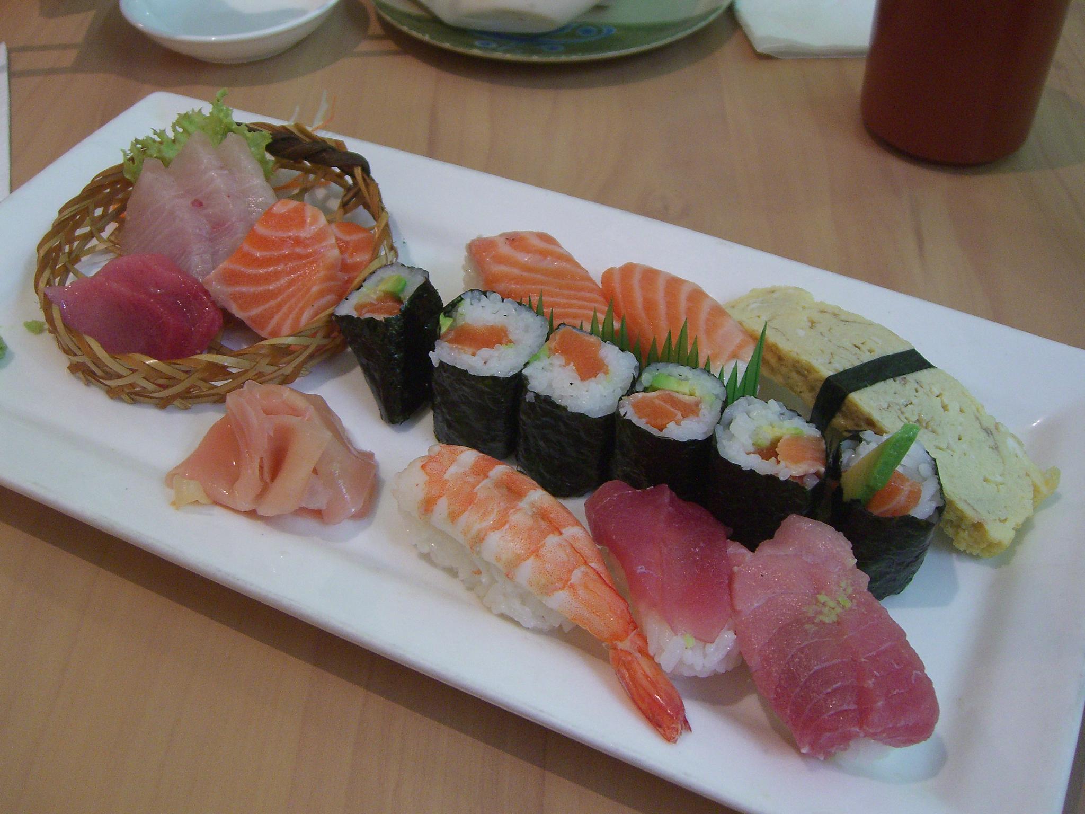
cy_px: 407
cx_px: 542
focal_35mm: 38
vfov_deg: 37.7
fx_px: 1191
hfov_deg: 49.0
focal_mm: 7.9
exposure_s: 1/30
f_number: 2.8
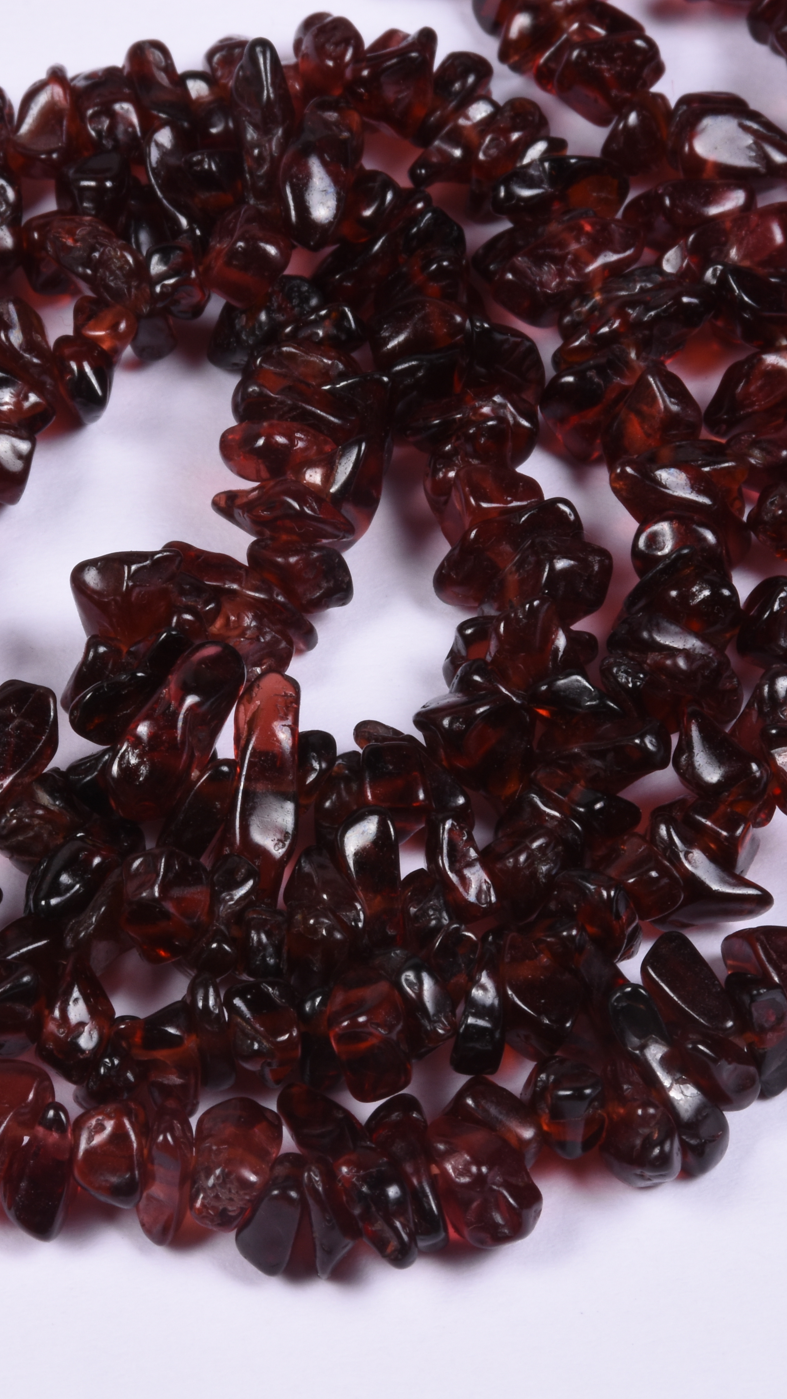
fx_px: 12278
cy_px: 701
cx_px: 238
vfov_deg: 6.5
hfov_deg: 3.7
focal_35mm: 331
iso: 250
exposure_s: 1/125
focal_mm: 140
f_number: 25
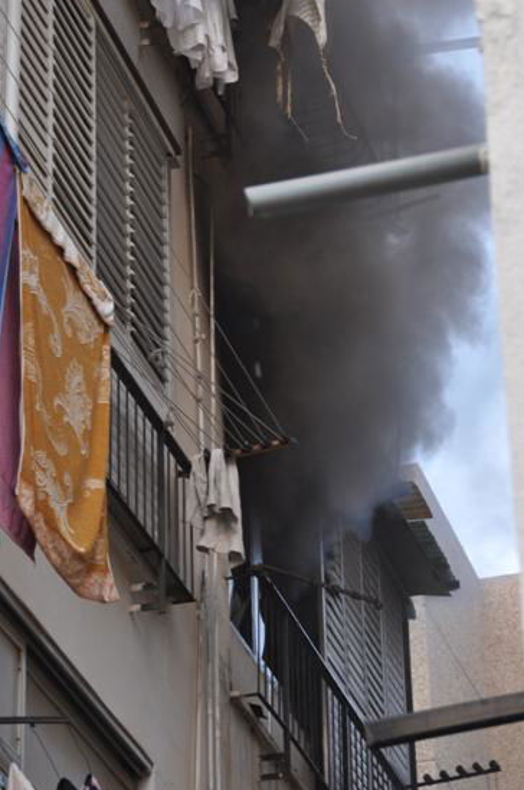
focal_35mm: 147
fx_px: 3221
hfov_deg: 9.3
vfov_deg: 14.0
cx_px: 321
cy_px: 357
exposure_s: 1/100
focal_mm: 70
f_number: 5
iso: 400
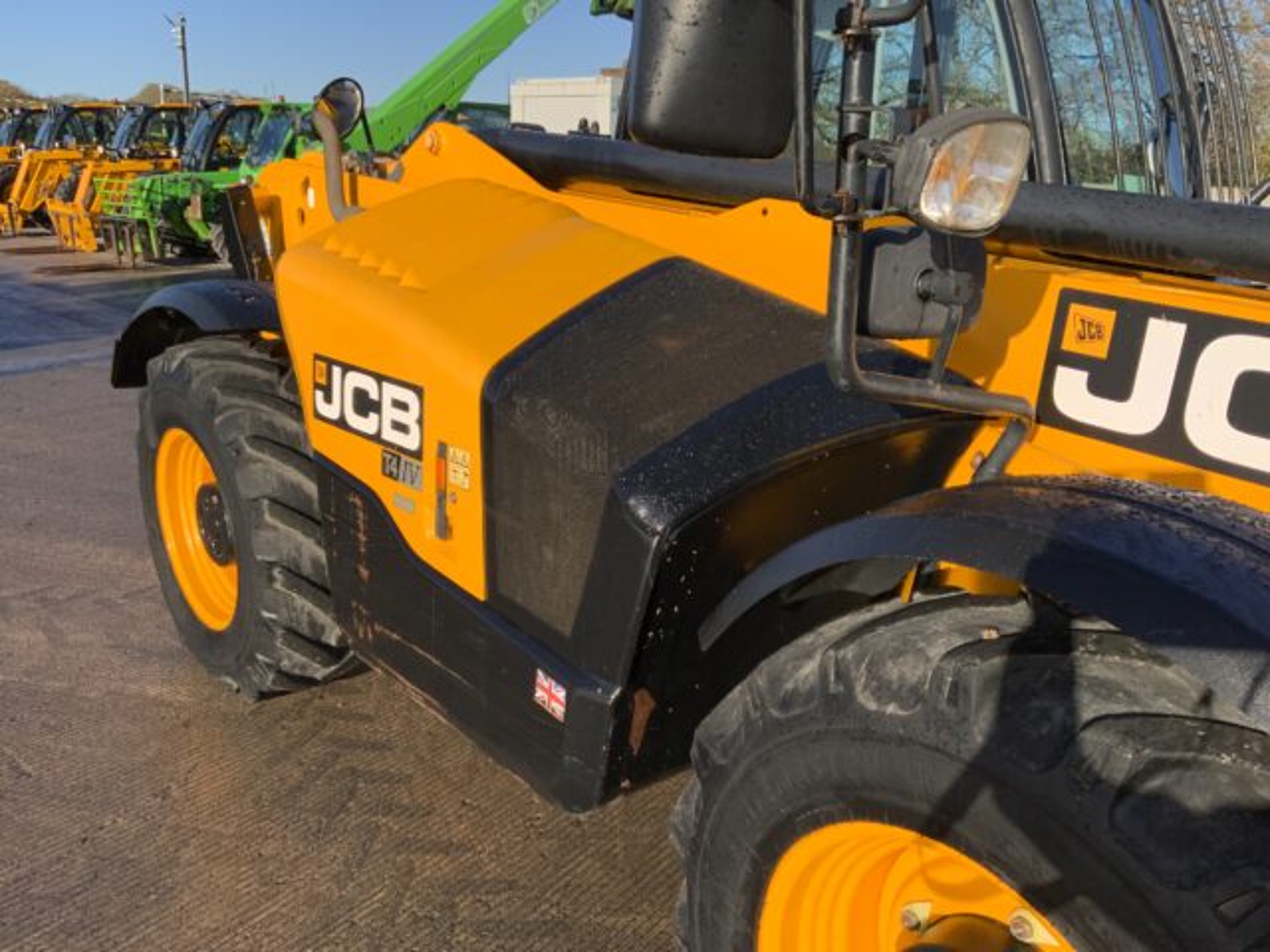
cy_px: 476
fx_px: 1064
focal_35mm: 29
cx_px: 635
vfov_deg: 48.2
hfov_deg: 61.7
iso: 16
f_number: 1.8
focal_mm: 3
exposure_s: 1/1412
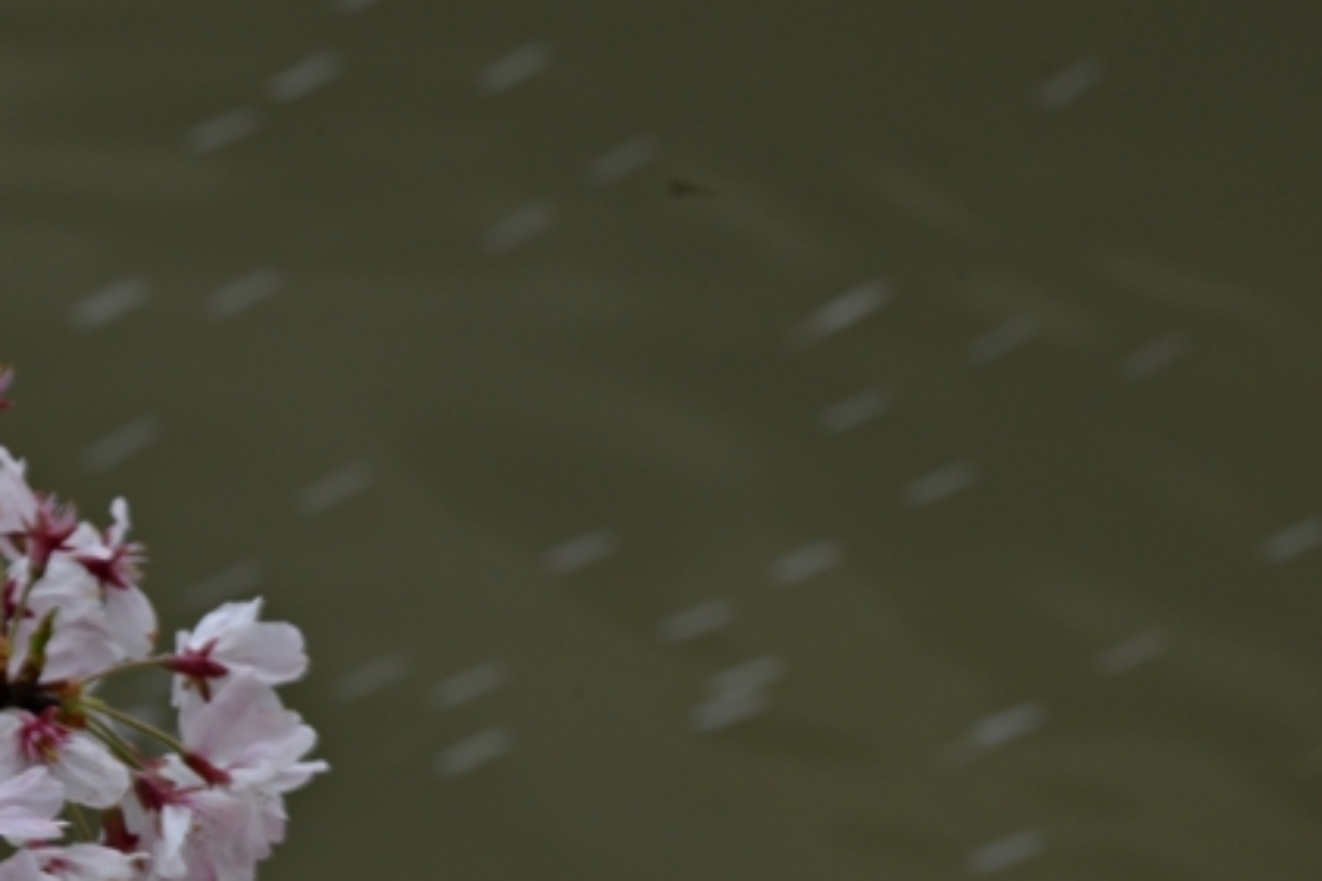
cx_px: 900
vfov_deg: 5.4
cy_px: 861
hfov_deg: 8.1
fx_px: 9327
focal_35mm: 254
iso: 200
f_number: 18
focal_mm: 105
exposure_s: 1/6
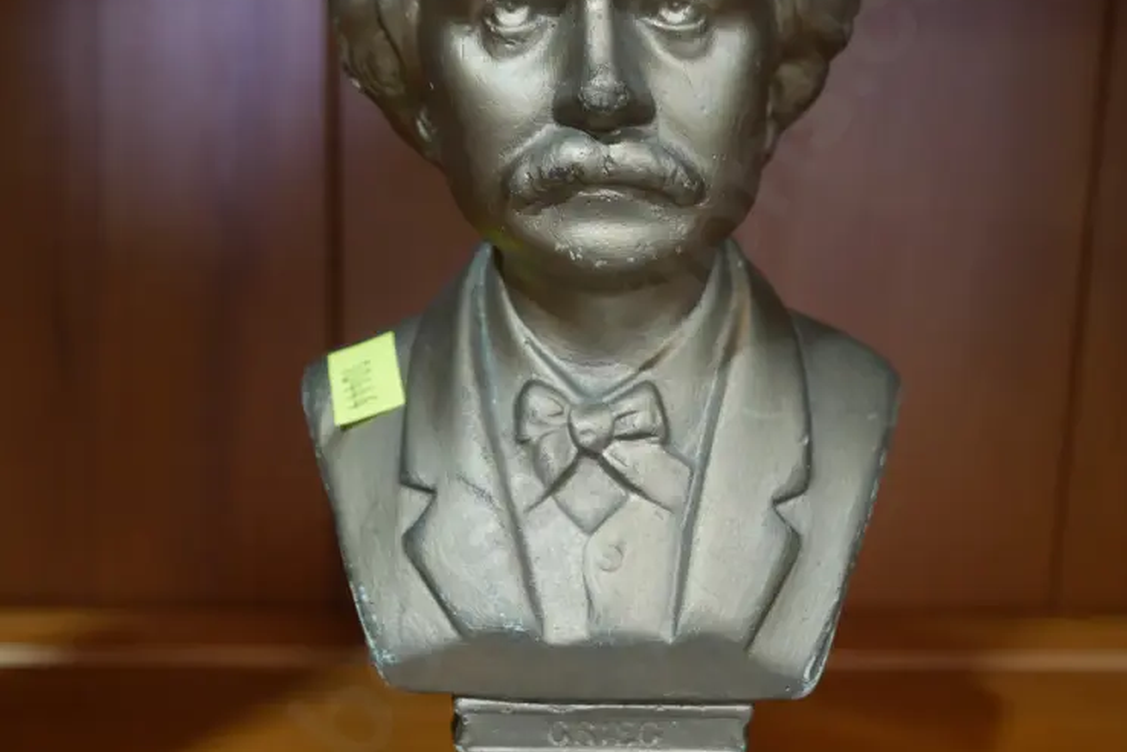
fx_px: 1534
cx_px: 585
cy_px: 416
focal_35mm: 49
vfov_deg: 27.5
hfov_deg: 40.3
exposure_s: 1/60
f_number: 4
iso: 800
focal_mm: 17
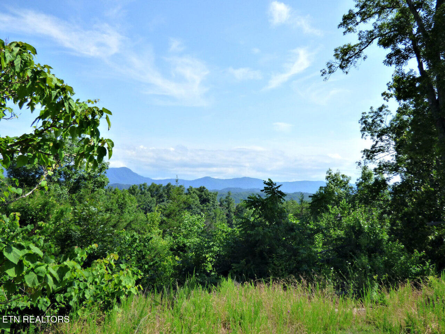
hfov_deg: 50.1
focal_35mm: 37
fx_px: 476
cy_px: 167
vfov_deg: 38.7
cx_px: 222
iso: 160
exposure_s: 1/1600
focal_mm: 6.47
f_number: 3.5
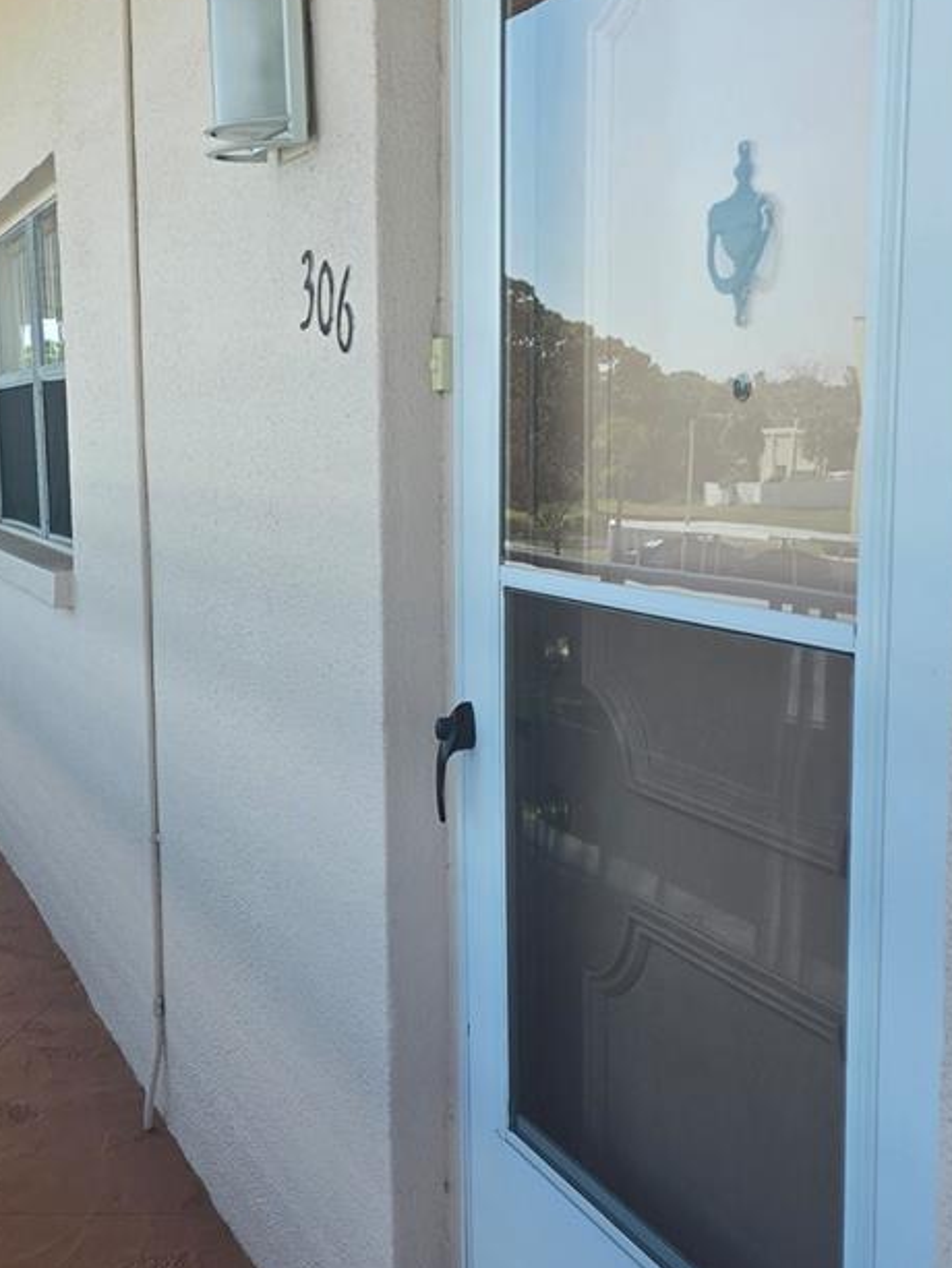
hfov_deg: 31.8
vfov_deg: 42.1
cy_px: 647
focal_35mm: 45
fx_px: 1650
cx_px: 288
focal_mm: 6.3
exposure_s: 1/266
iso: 12
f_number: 1.7
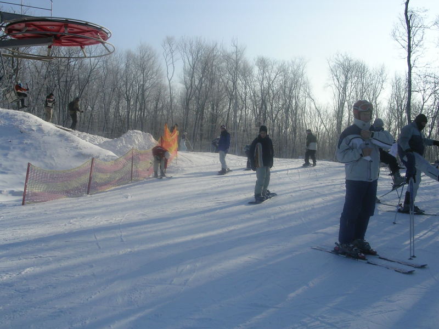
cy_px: 164
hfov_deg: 49.0
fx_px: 482
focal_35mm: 38
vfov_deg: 37.7
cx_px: 220
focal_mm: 5.8
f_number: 5.6
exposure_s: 1/427
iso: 50
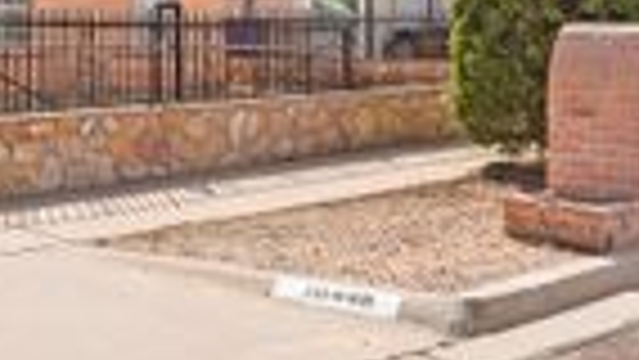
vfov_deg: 20.0
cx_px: -130
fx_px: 1000
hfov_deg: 30.1
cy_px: 38
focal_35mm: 59
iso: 400
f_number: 8
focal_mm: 16
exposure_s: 1/400
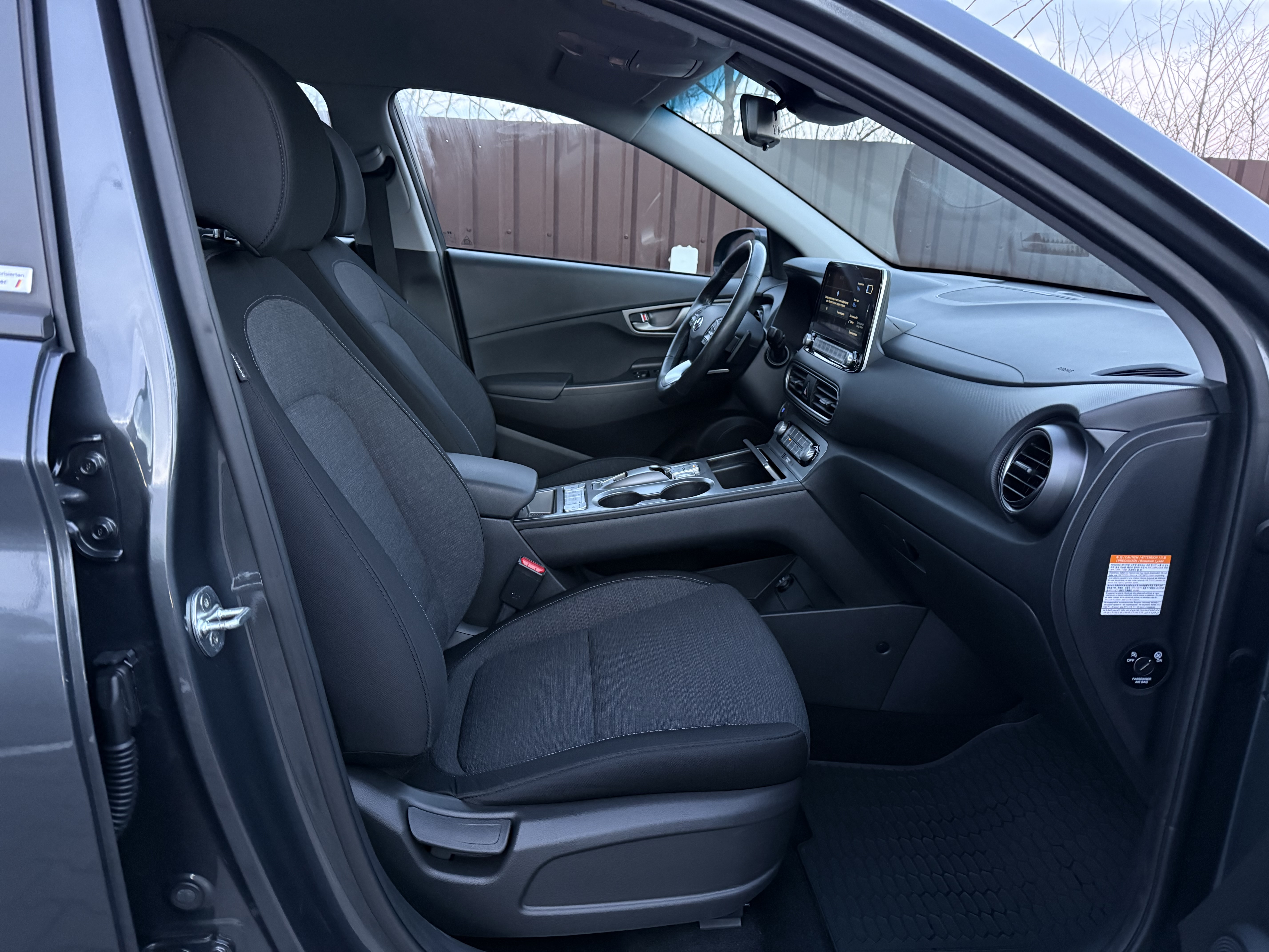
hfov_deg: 71.6
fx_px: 880
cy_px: 476
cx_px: 634
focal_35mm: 24
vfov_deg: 56.8
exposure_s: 1/60
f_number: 1.78
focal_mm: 6.76
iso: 800
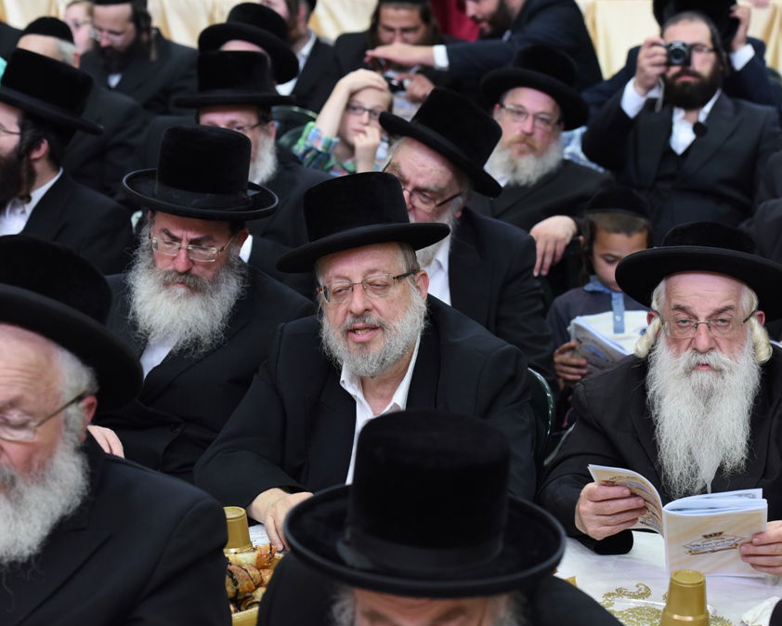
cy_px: 314
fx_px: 2060
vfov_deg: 17.3
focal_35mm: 89
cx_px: 371
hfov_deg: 21.5
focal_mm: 78
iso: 1600
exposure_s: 1/125
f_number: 4.5
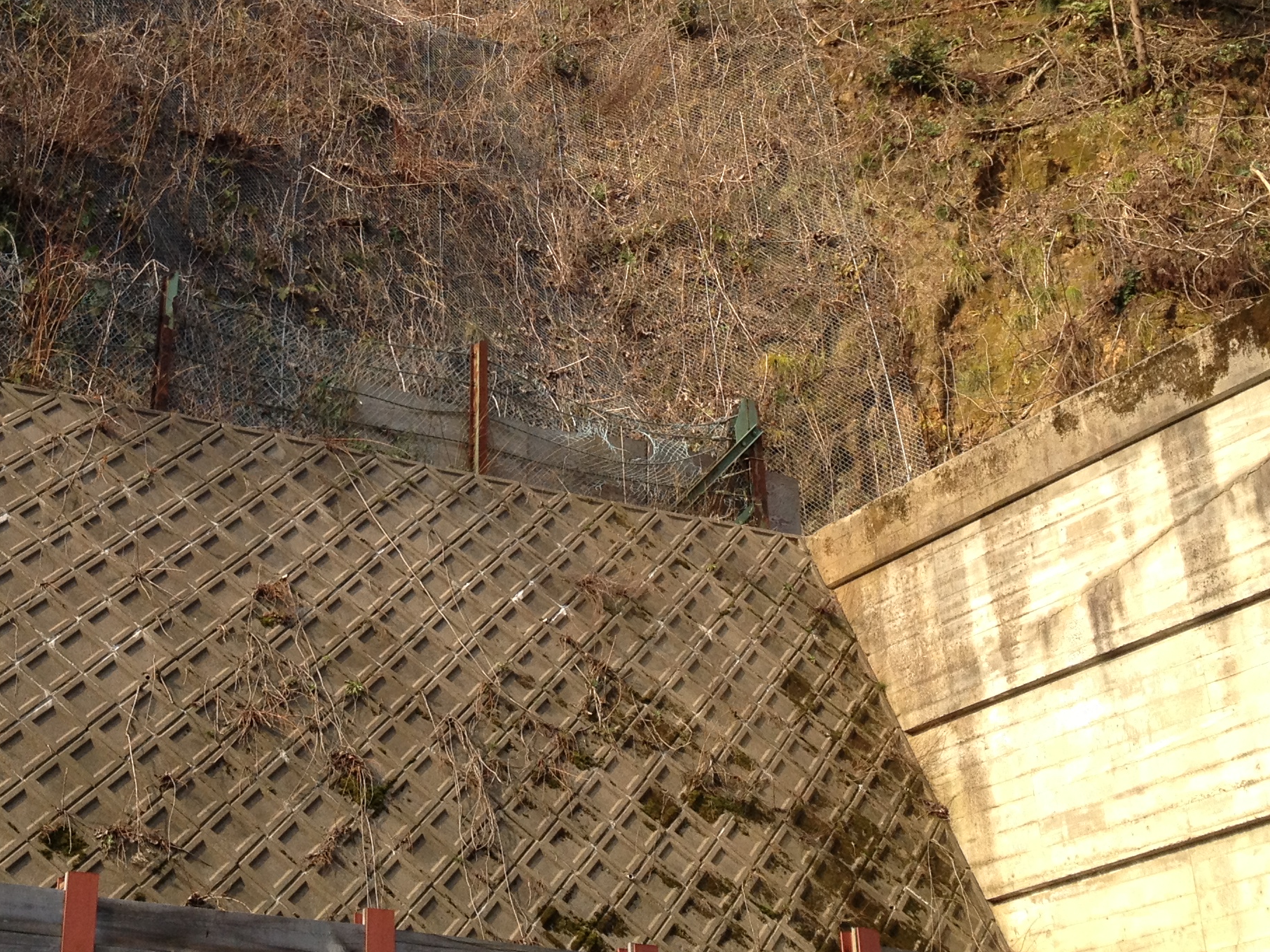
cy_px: 158
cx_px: 491
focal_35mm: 63
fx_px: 2312
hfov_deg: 30.6
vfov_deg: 22.9
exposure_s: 1/460
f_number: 2.4
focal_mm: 4.28
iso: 50
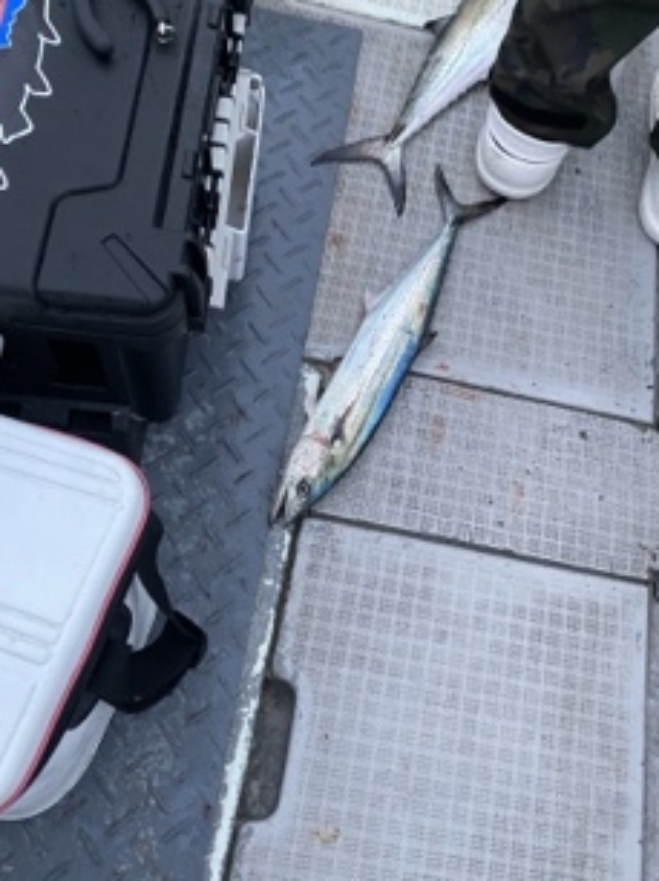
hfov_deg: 41.7
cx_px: 363
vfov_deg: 53.5
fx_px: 864
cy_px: 340
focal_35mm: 34
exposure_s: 1/60
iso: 320
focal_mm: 4.25
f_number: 1.8
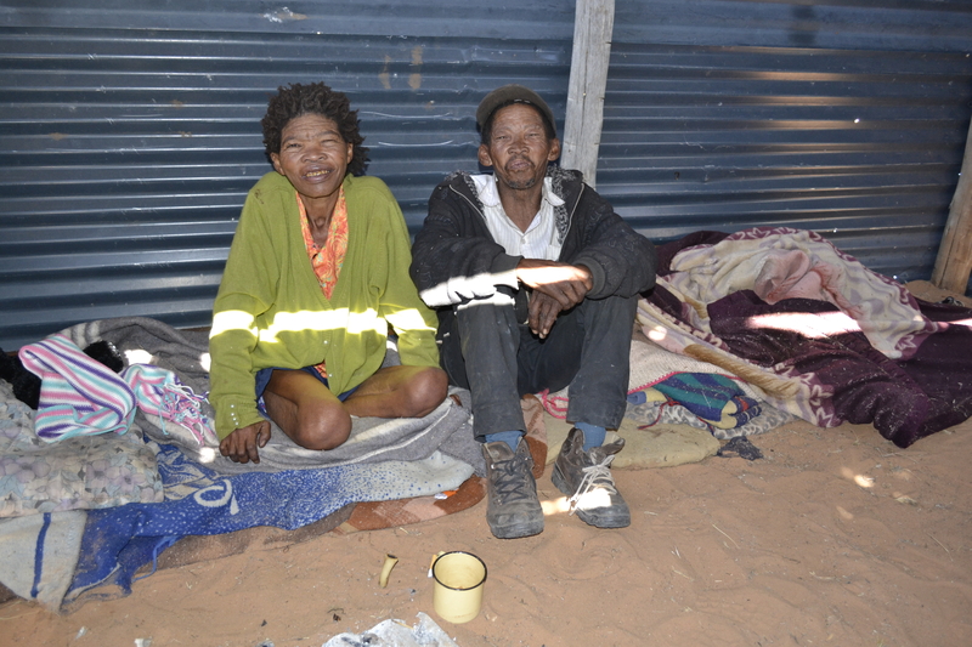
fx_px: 810
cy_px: 324
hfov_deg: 61.9
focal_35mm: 30
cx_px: 486
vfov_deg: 43.6
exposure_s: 1/60
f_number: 3.8
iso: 800
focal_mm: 20
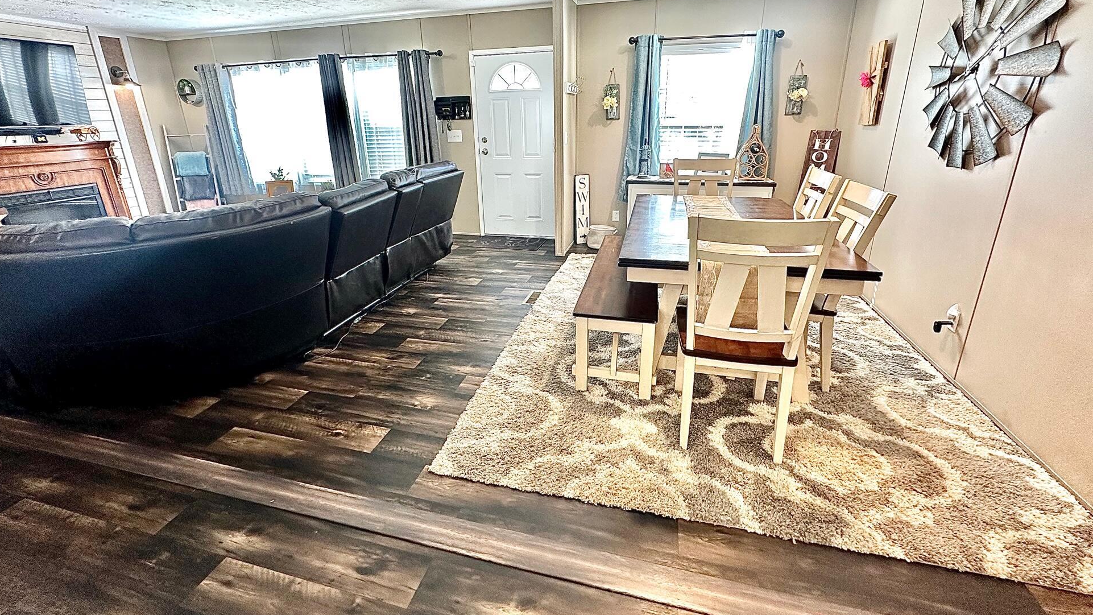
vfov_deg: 66.8
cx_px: 539
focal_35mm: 16
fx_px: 464
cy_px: 267
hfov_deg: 99.4
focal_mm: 2.22
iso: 160
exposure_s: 1/60
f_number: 2.2
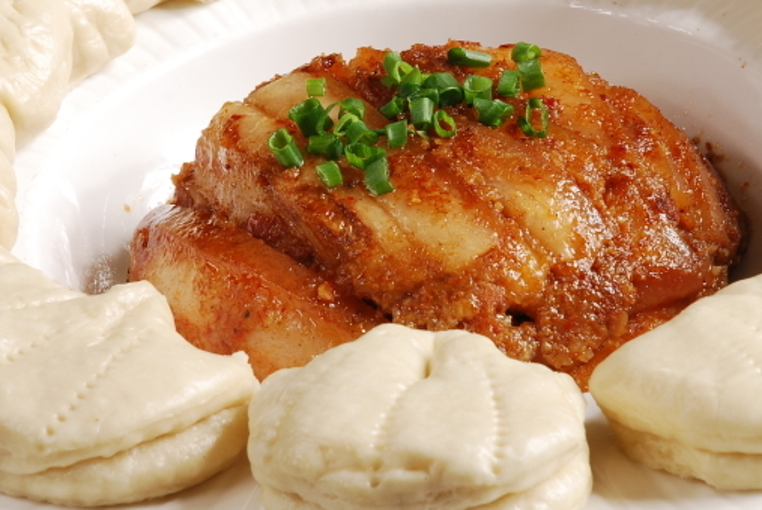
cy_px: 205
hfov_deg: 9.7
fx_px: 4491
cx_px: 436
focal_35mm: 212
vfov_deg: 6.5
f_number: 16
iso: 100
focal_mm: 70
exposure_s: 1/125
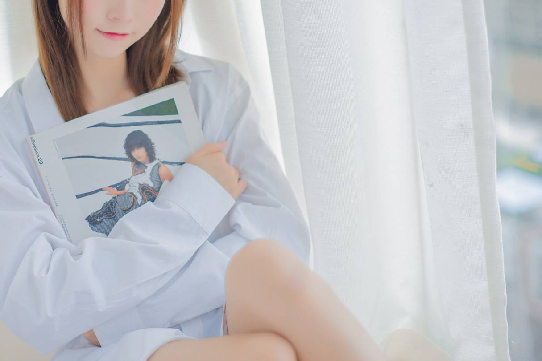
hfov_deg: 27.3
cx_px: 209
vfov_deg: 18.4
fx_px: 1114
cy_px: 142
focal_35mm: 74
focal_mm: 50
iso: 100
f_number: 1.8
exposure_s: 1/400
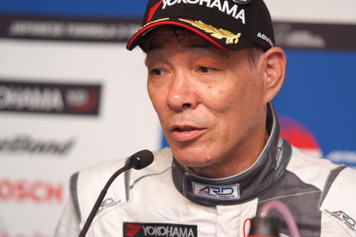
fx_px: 2670
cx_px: 178
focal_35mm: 270
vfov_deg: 5.1
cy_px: 118
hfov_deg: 7.6
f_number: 2.8
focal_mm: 180
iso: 500
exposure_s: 1/250
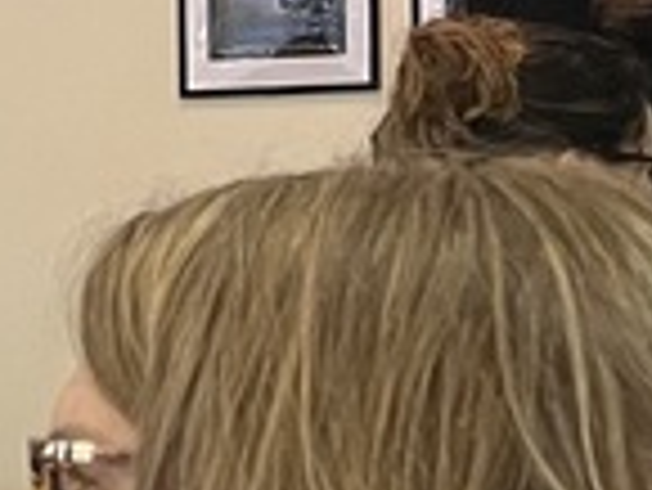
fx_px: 3469
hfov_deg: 8.6
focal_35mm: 184
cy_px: 315
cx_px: -1412
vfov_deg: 8.1
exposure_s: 1/54
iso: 200
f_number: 1.5
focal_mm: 5.7
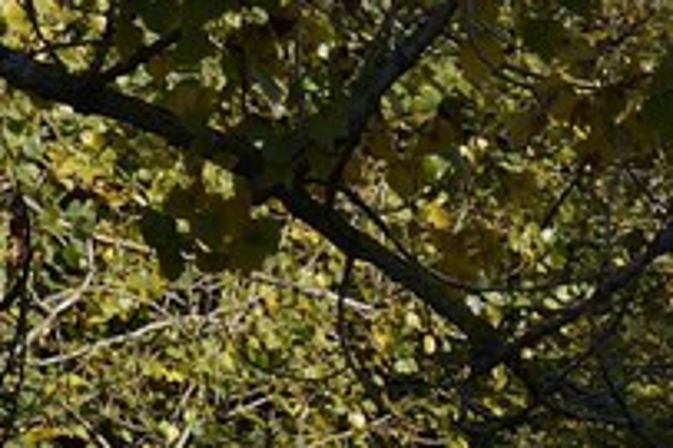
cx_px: 2440
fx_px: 9732
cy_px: 879
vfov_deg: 2.6
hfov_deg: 3.8
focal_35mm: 521
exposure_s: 1/200
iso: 200
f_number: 10
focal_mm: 66
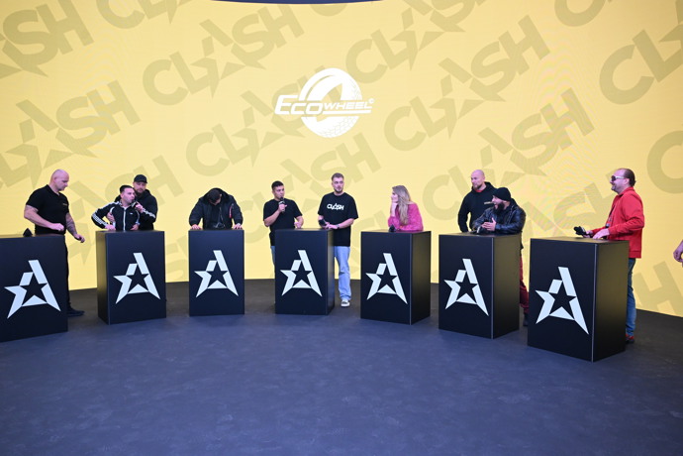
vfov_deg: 45.0
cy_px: 228
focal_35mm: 29
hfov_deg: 63.7
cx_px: 342
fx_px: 550
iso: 2500
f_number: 5
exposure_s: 1/200
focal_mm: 29
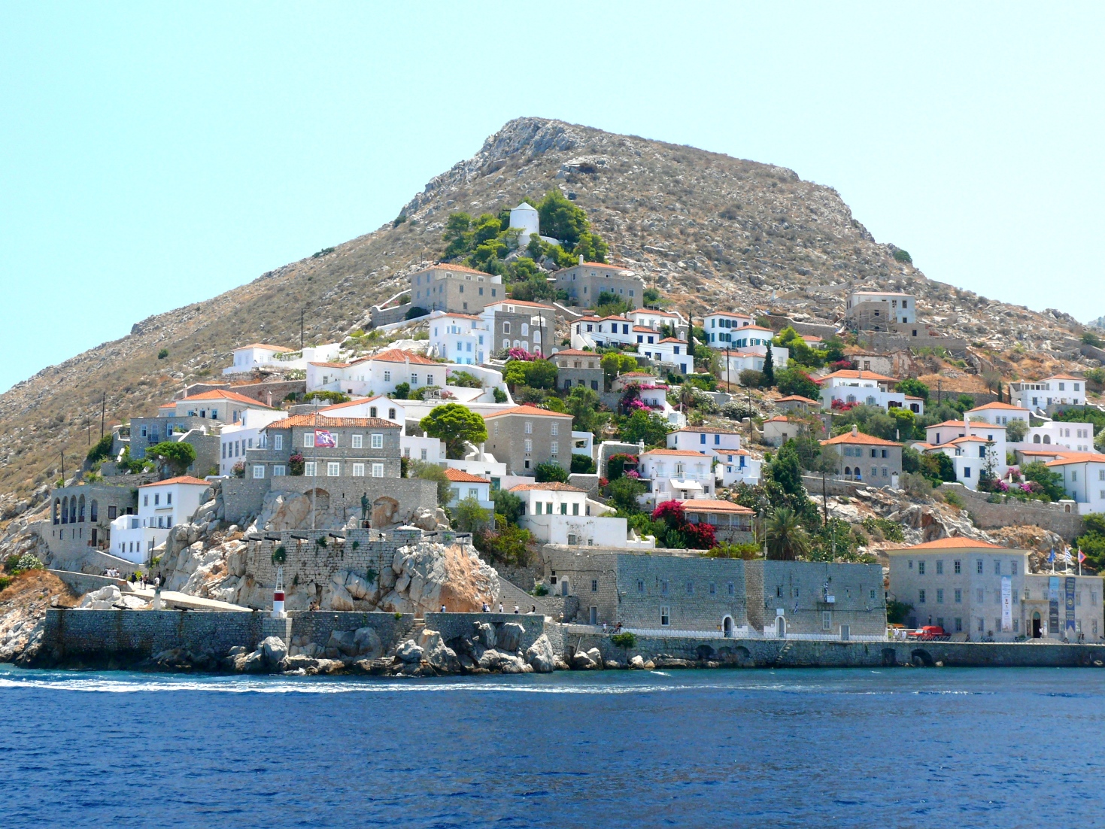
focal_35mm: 60
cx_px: 552
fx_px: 1915
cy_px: 414
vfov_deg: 24.4
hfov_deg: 32.2
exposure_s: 1/250
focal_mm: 11.8
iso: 100
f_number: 4.5
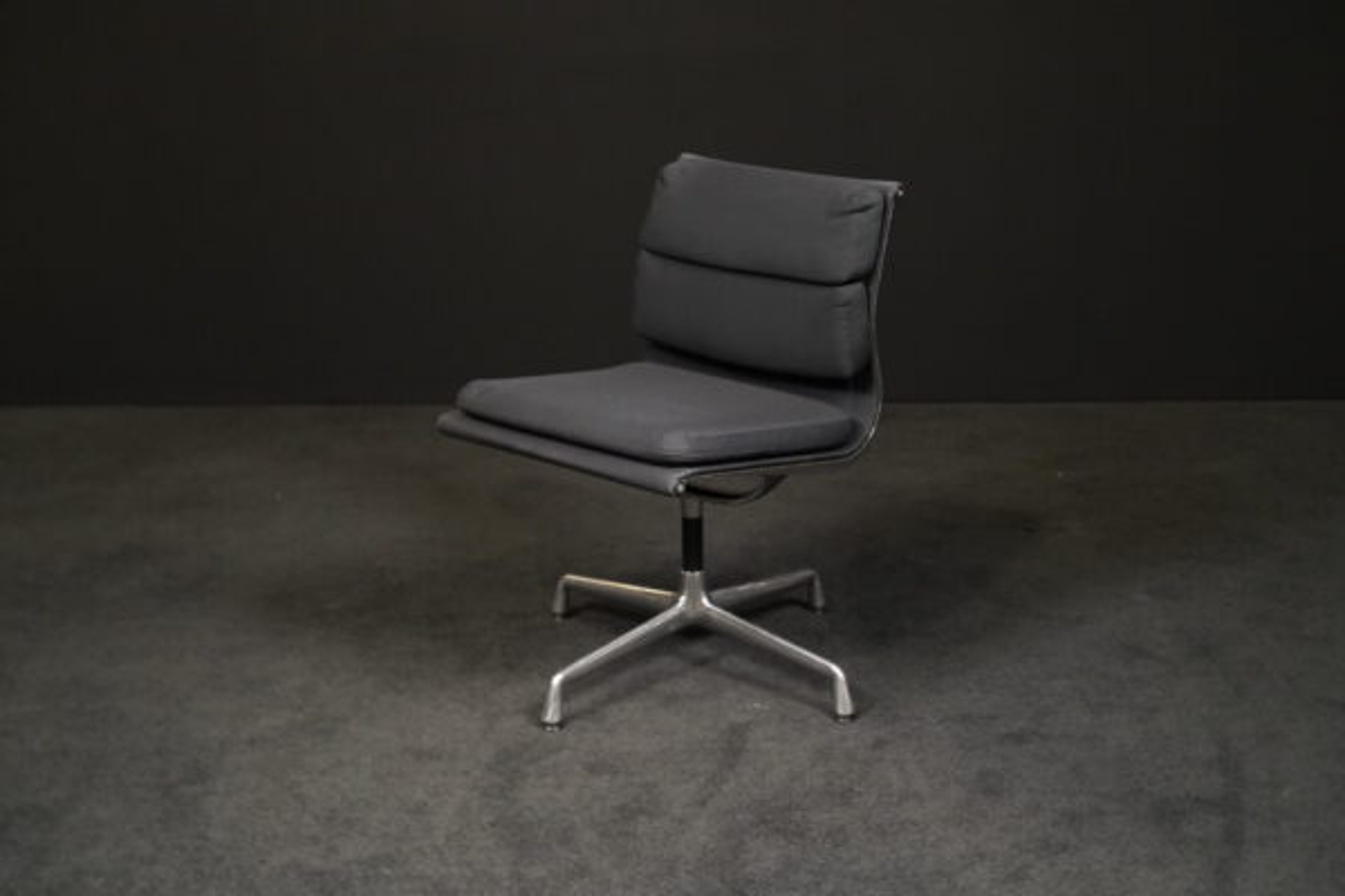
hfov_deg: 38.9
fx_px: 1905
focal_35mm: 51
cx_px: 672
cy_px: 448
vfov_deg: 26.5
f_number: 7.1
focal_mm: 51
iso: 5000
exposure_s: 1/100
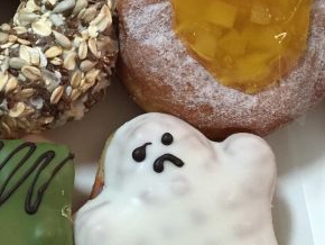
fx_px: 658
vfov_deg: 21.0
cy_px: 111
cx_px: -55
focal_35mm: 70
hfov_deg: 25.2
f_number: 2.2
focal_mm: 4.15
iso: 160
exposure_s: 1/8
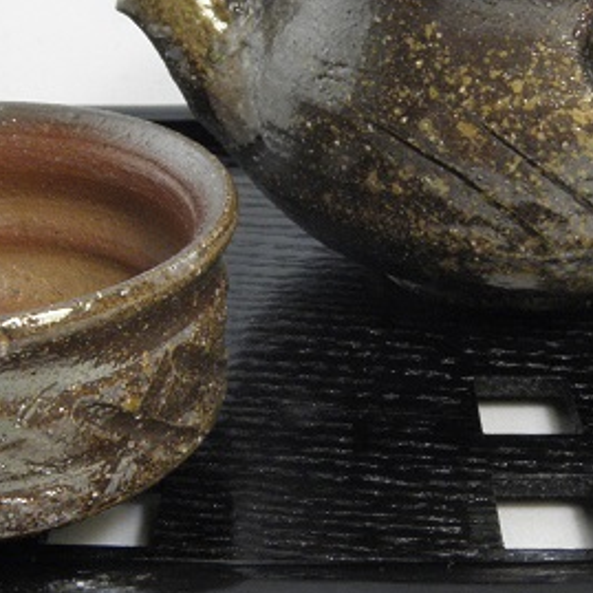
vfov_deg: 27.9
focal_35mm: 61
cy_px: 174
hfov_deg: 28.2
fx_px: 1182
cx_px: 302
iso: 250
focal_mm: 5.34
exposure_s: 1/8
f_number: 7.1
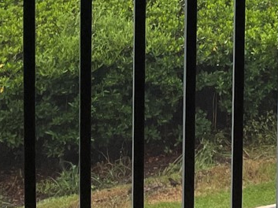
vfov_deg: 11.0
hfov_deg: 14.6
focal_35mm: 118
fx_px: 947
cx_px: 501
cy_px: -259
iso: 32
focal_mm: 4.2
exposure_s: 1/2681
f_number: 1.6
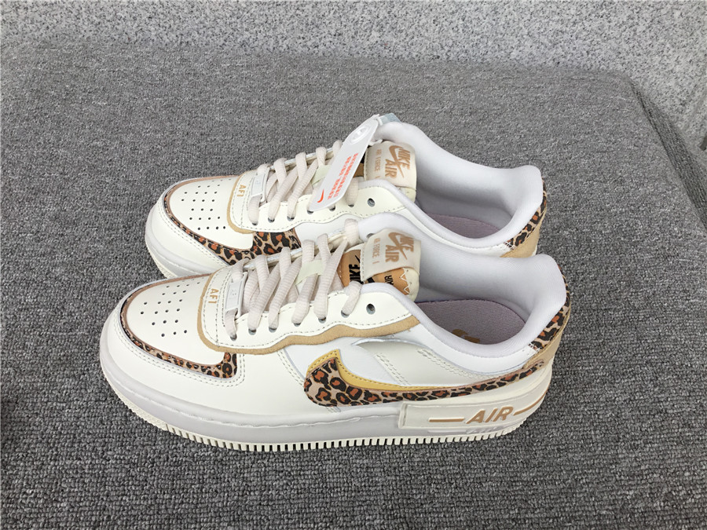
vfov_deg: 45.4
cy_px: 265
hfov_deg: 58.4
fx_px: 633
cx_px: 354
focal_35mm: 31
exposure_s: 1/114
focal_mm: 3.3
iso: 25
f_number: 2.4
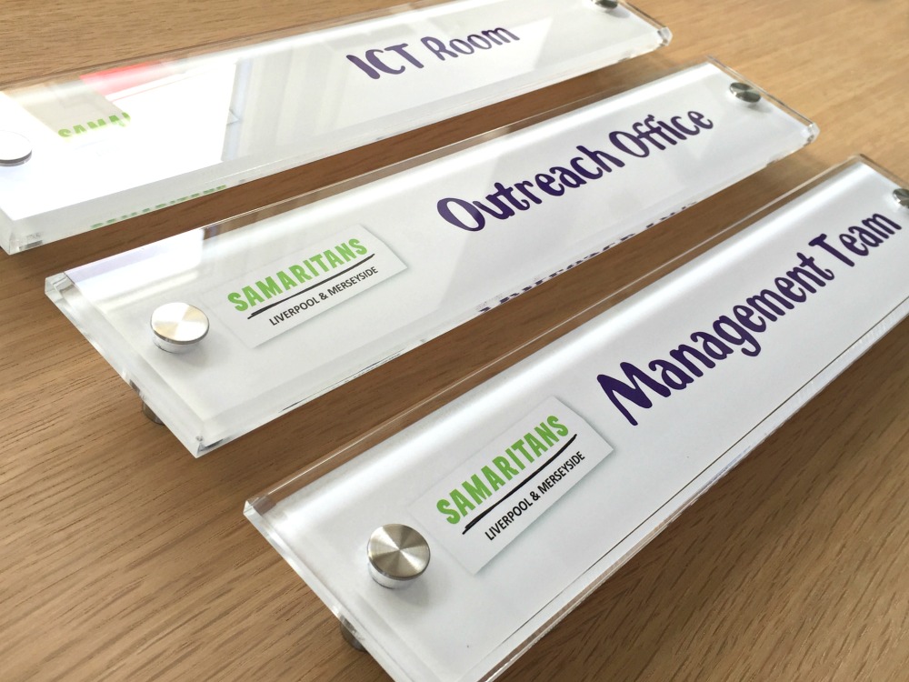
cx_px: 454
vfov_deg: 48.2
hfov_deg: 61.7
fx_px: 762
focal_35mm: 29
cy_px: 341
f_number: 2.2
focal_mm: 4.15
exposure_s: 1/134
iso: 32
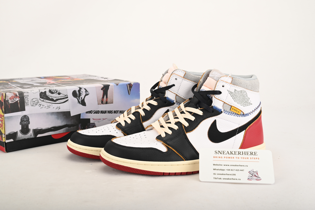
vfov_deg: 29.9
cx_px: 158
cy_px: 105
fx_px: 394
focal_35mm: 45
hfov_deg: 43.6
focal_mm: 45
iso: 100
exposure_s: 1/200
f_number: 11
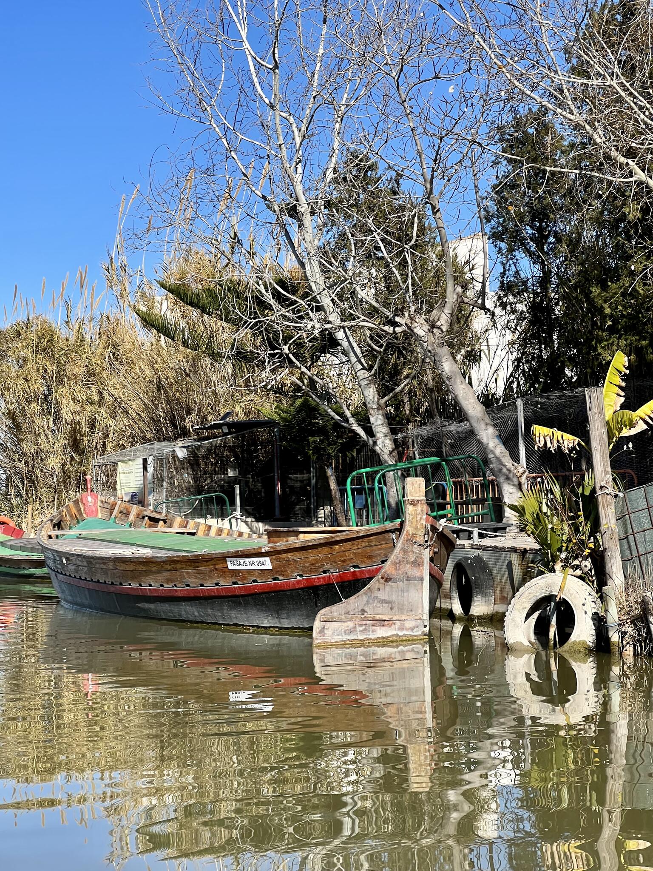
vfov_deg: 25.3
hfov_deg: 19.1
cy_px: 436
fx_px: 1937
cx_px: 326
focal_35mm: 77
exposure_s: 1/763
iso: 32
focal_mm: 9
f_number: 2.8
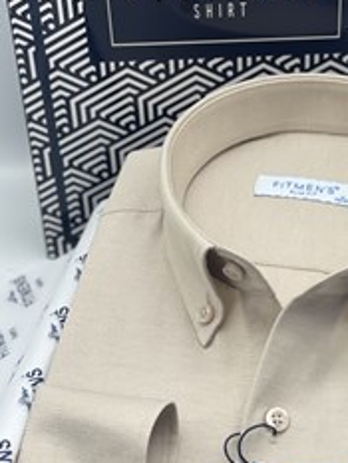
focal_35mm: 92
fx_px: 1232
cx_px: 290
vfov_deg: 21.1
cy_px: 353
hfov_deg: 15.9
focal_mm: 6
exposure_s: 1/127
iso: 25
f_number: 2
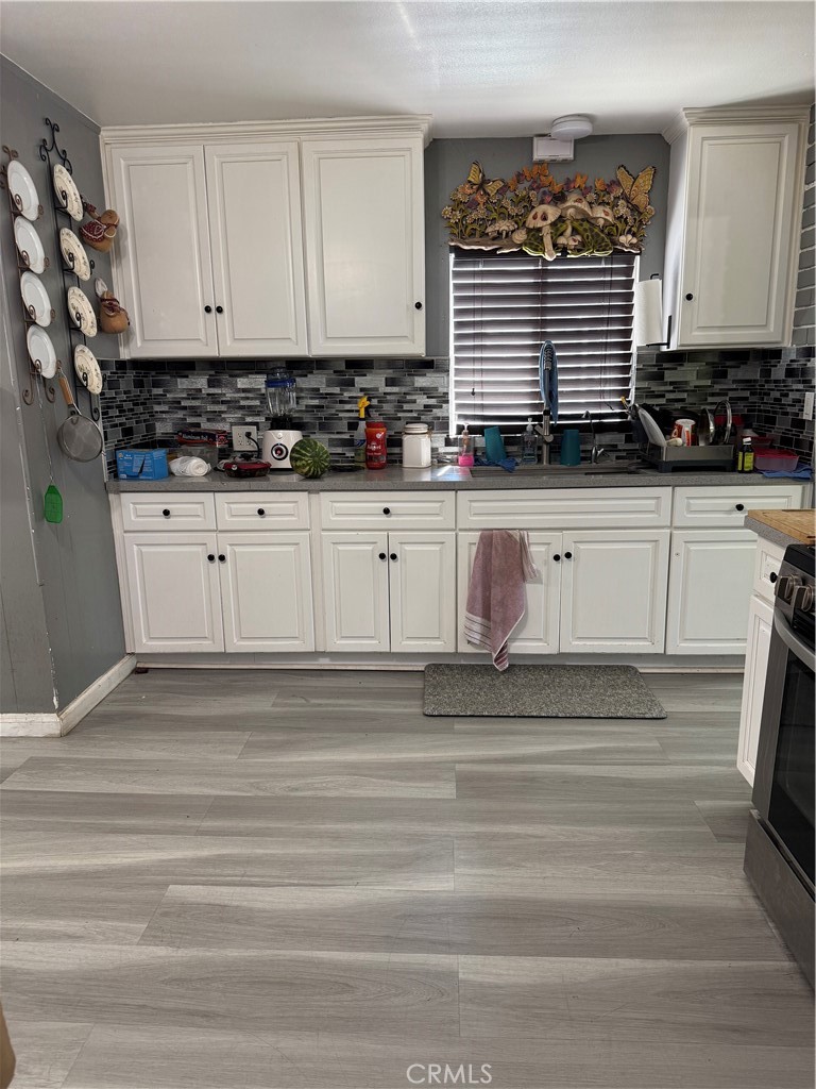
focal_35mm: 24
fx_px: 754
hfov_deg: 56.8
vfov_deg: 71.6
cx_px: 408
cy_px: 544
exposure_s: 1/60
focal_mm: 6.76
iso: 125
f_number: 1.78
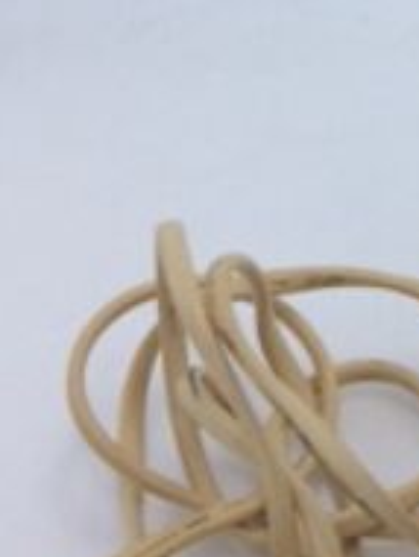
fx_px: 1965
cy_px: -167
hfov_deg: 11.5
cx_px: 686
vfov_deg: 15.4
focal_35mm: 122
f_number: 2.2
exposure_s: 1/268
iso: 32
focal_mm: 4.15
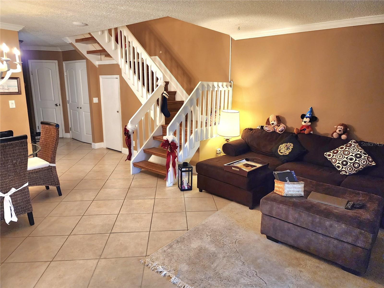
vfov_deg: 58.9
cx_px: 192
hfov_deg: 73.9
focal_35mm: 23
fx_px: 255
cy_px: 144
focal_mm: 6.4
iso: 640
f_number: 1.8
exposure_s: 1/120
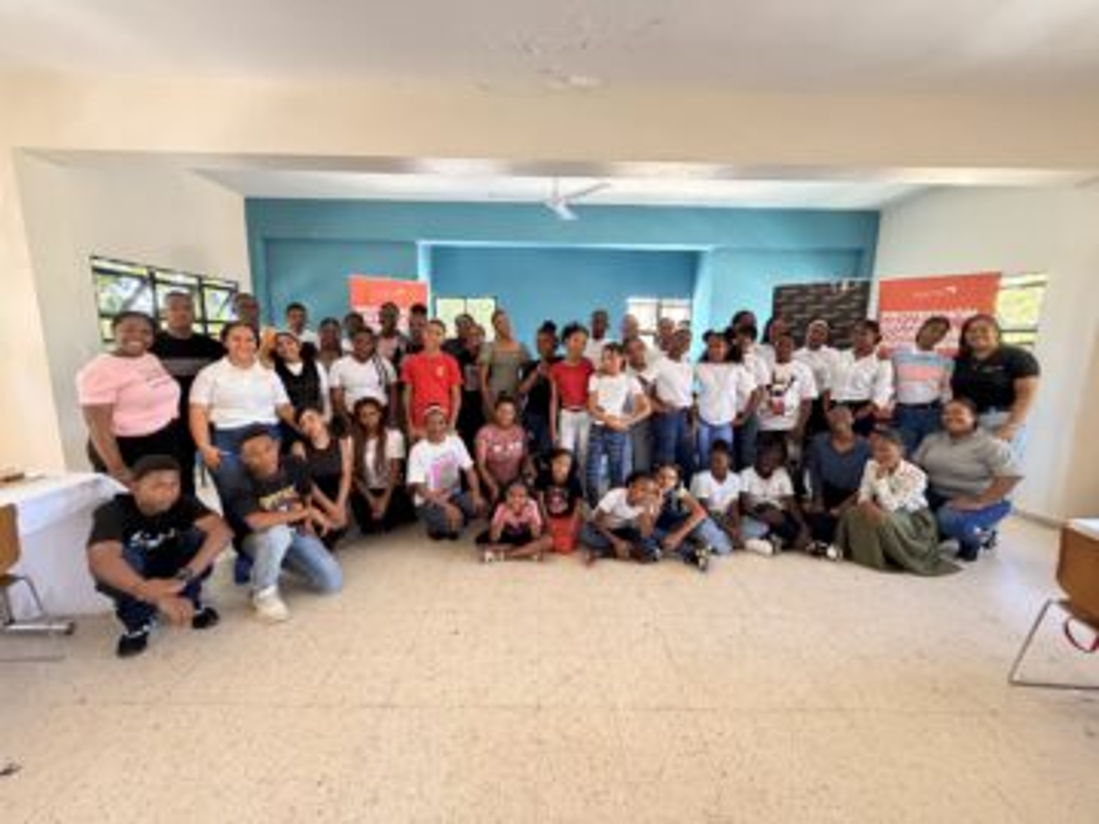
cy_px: 412
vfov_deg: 85.7
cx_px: 550
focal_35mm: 14
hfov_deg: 102.1
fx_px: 444
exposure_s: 1/60
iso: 640
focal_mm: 2.22
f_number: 2.2
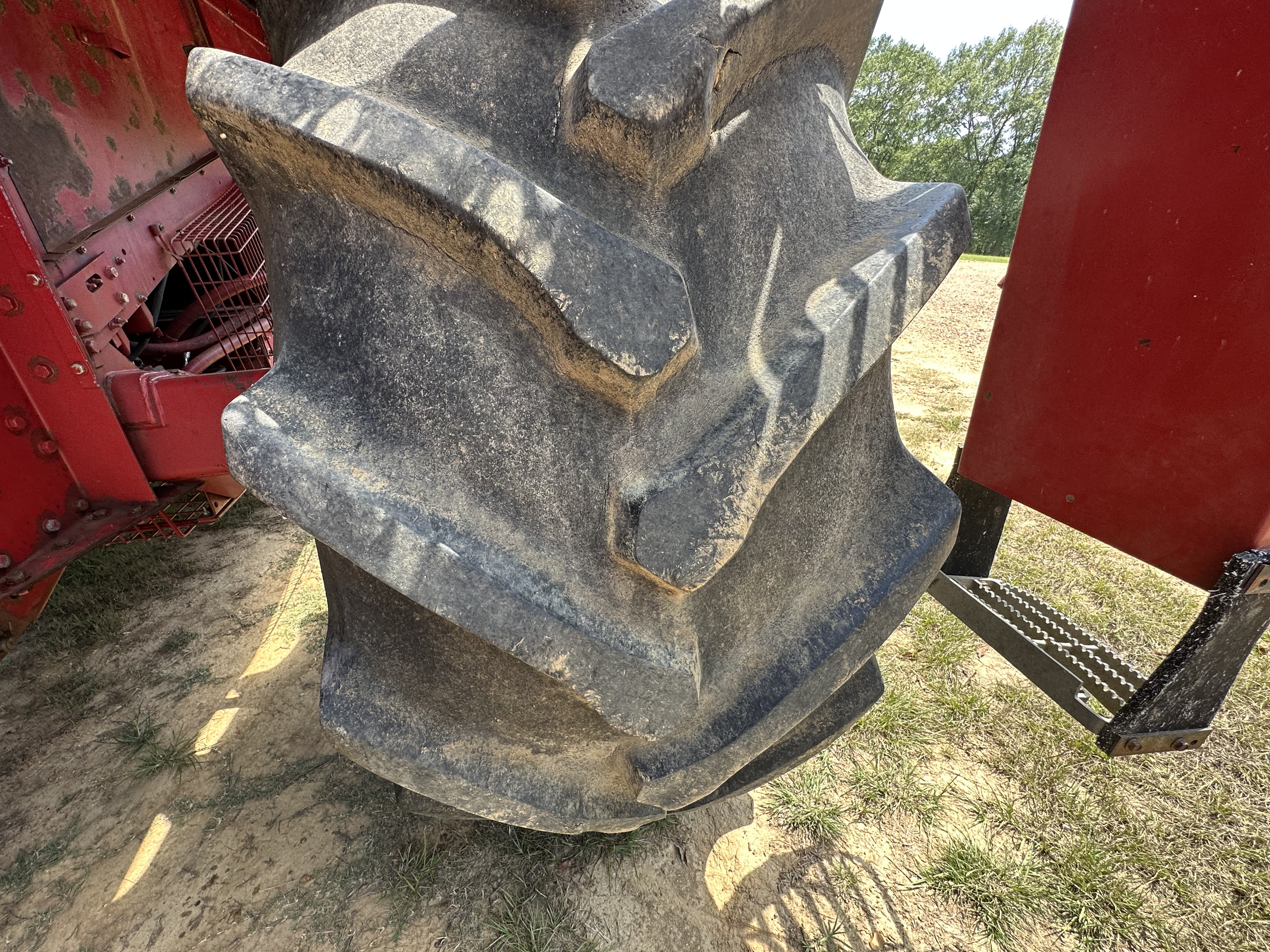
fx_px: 550
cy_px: 500
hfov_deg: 98.1
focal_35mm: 15
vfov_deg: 81.7
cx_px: 606
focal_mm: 2.22
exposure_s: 1/208
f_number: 2.2
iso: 40
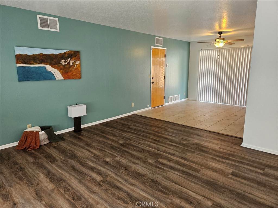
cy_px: 104
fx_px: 185
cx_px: 139
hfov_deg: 73.9
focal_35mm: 23
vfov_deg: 58.9
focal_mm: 5.4
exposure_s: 1/120
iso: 250
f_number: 1.8
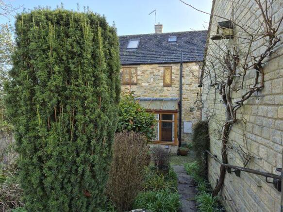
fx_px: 188
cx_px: 142
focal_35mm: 23
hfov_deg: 73.9
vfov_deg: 58.9
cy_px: 106
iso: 80
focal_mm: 5.4
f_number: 1.8
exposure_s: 1/724
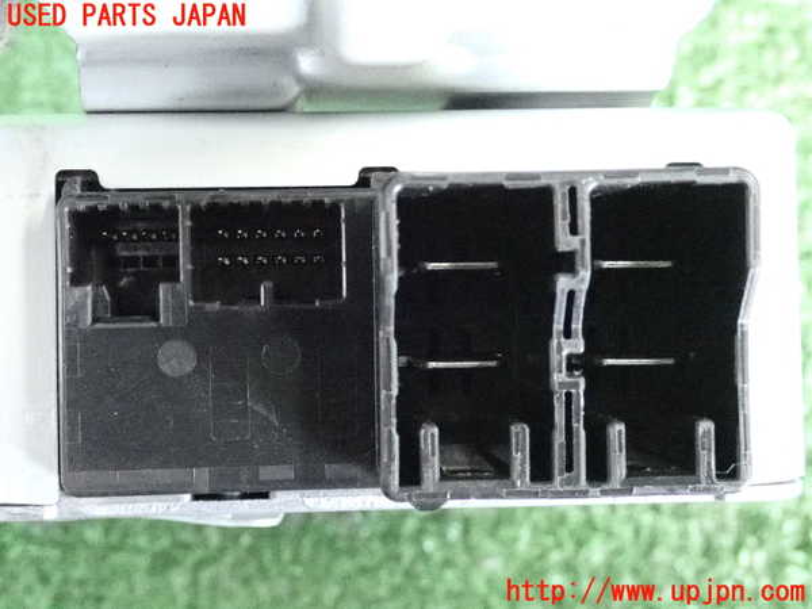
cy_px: 304
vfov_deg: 25.2
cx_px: 406
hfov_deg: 33.2
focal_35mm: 58
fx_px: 1361
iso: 8000
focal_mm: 10.35
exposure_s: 1/125
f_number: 3.5
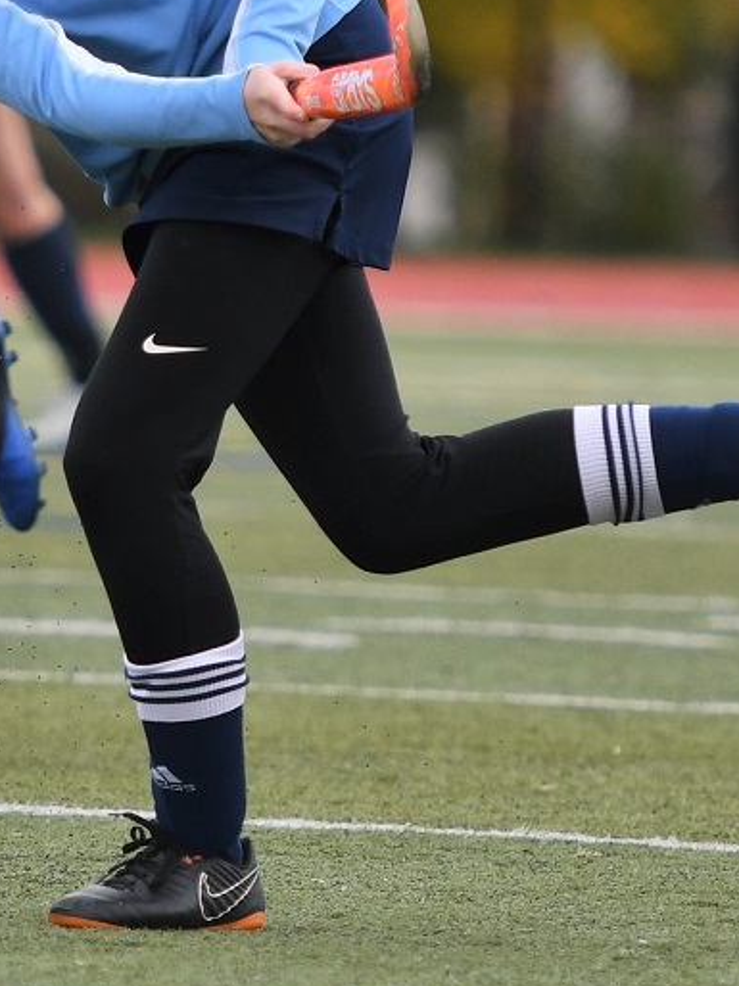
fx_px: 16067
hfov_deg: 2.6
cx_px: -134
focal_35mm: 564
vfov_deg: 3.5
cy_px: 326
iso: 400
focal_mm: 170
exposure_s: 1/1000
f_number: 2.8
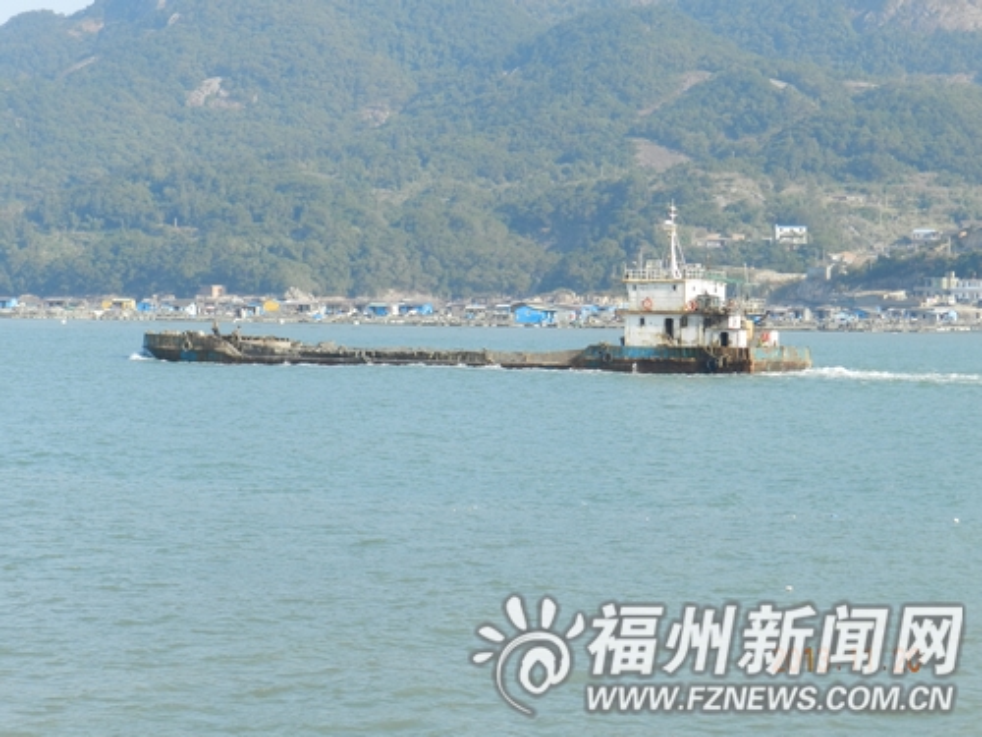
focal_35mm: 100
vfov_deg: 14.8
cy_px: 368
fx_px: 2837
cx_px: 491
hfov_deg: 19.6
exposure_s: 1/400
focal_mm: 17.7
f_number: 4.6
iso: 160
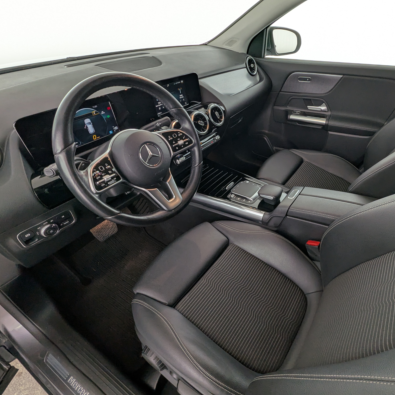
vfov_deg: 77.7
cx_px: 248
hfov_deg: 76.3
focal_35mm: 19
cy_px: 199
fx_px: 245
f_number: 2.2
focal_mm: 2.35
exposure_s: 1/70.1
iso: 83
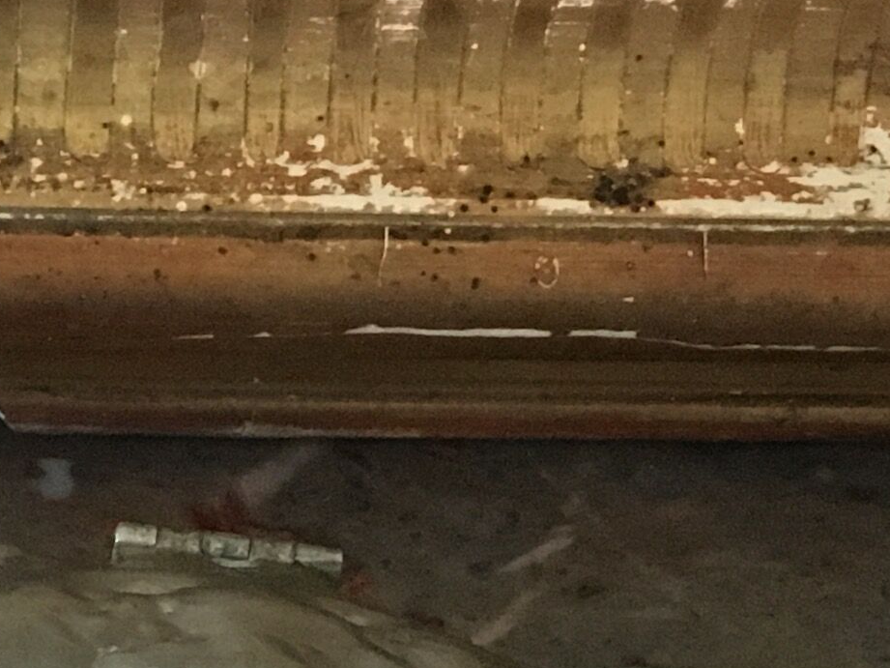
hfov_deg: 15.4
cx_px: 109
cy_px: 1146
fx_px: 3266
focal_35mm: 127
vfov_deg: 11.0
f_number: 2.2
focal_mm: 4.15
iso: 320
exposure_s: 1/17
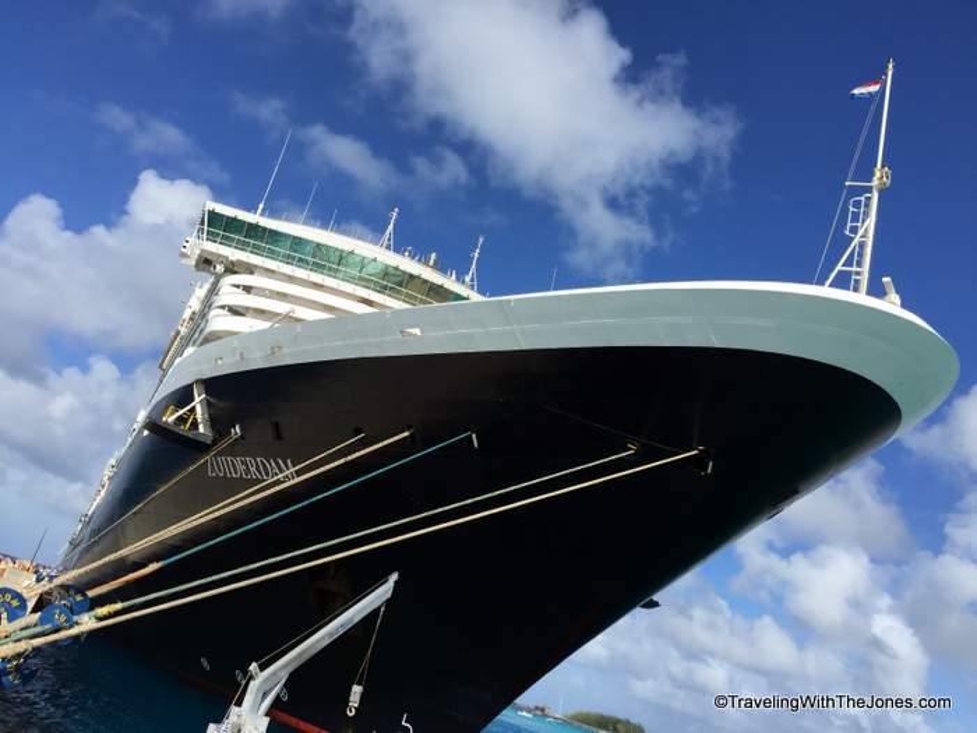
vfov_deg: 48.2
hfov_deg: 61.7
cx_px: 488
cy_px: 366
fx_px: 818
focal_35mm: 29
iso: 32
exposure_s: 1/2639
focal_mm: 4.15
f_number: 2.2
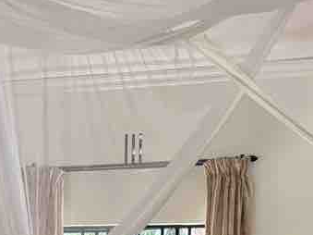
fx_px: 832
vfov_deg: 15.1
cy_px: 325
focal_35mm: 92
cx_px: 71
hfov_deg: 21.1
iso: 320
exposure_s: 1/60
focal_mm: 5.96
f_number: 1.6
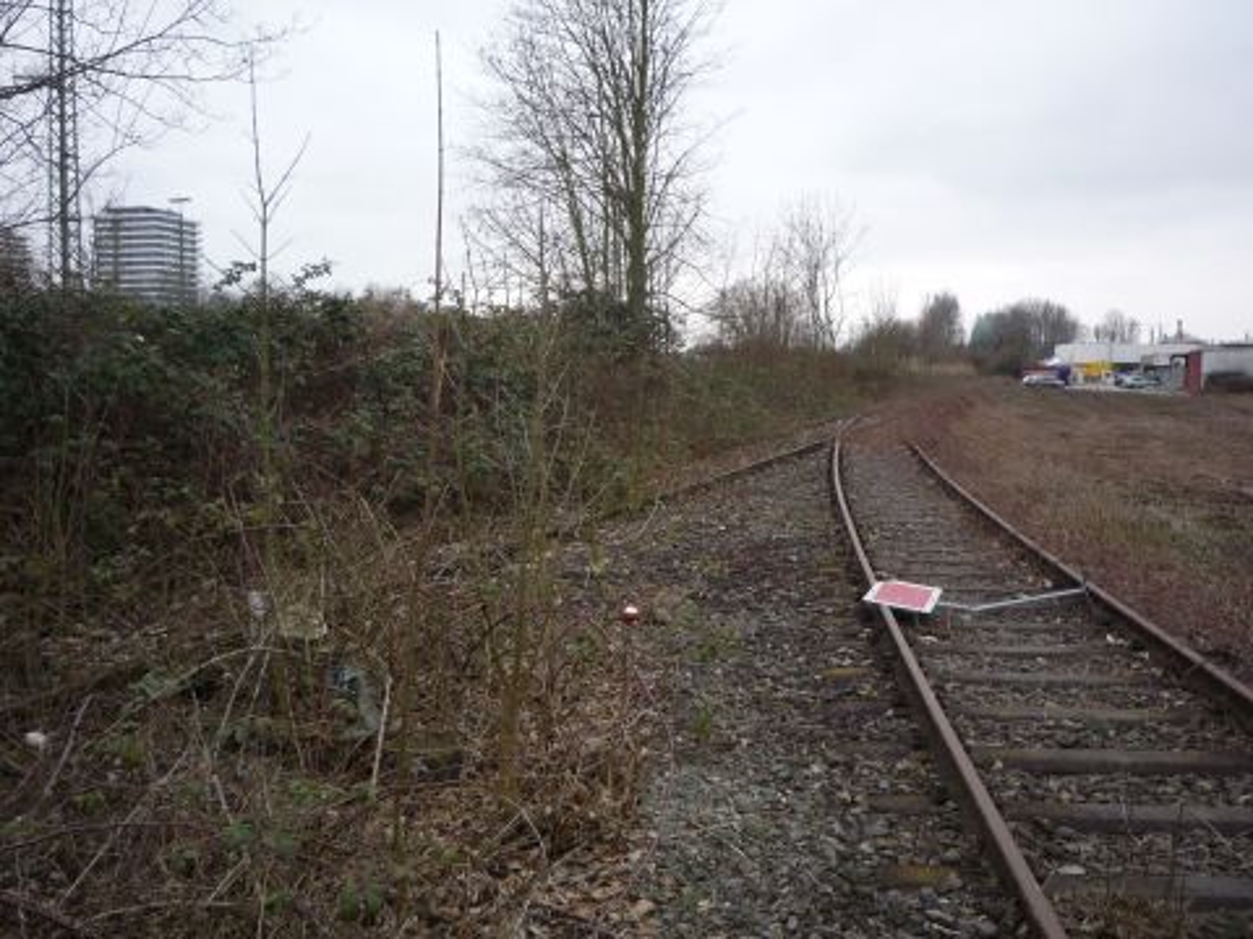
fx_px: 1158
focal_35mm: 32
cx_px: 626
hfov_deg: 56.8
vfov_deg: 44.2
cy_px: 470
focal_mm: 5.2
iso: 100
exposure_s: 1/100
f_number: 4
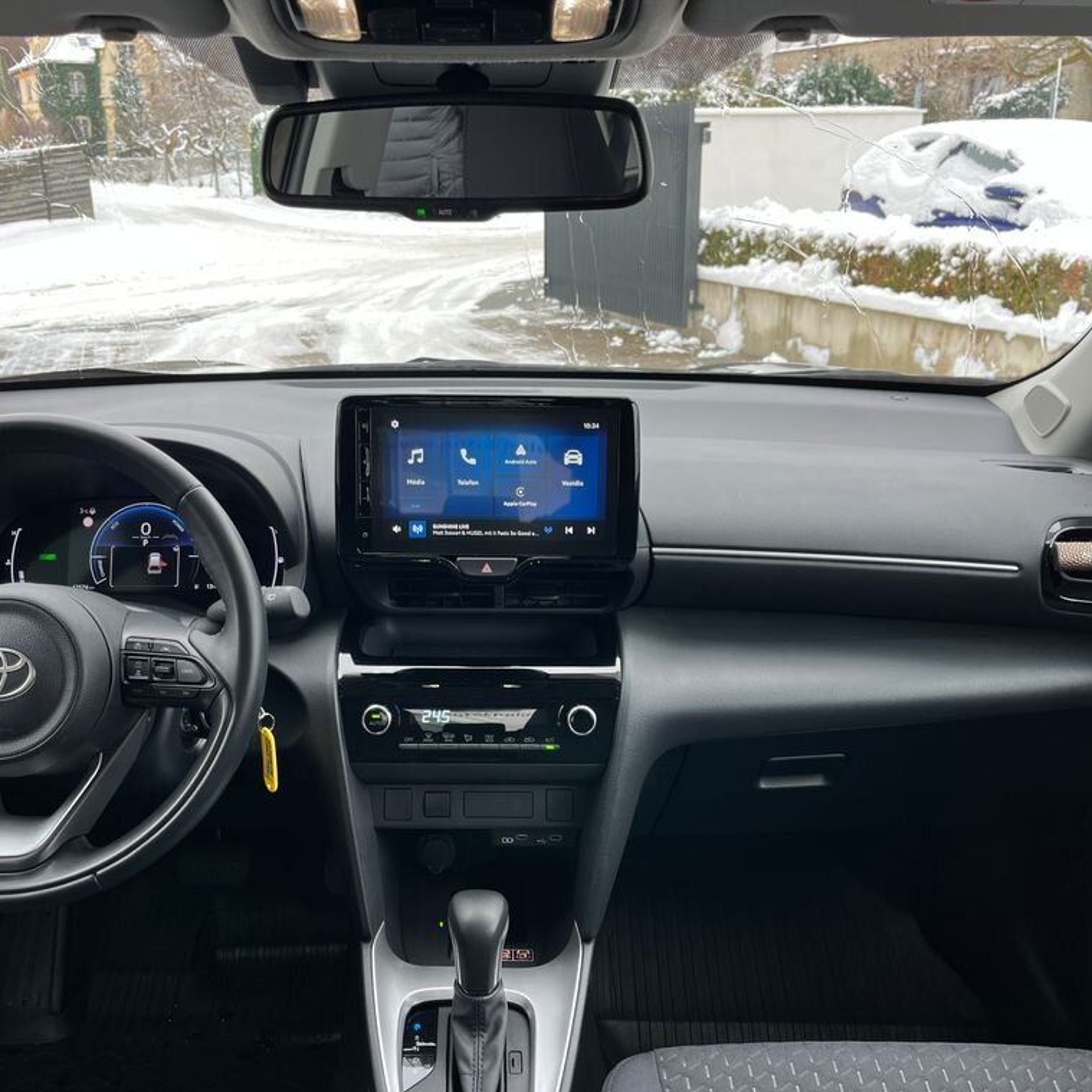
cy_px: 550
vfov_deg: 52.5
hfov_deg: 52.5
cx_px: 495
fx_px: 1106
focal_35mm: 31
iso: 50
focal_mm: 5.1
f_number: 1.6
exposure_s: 1/122
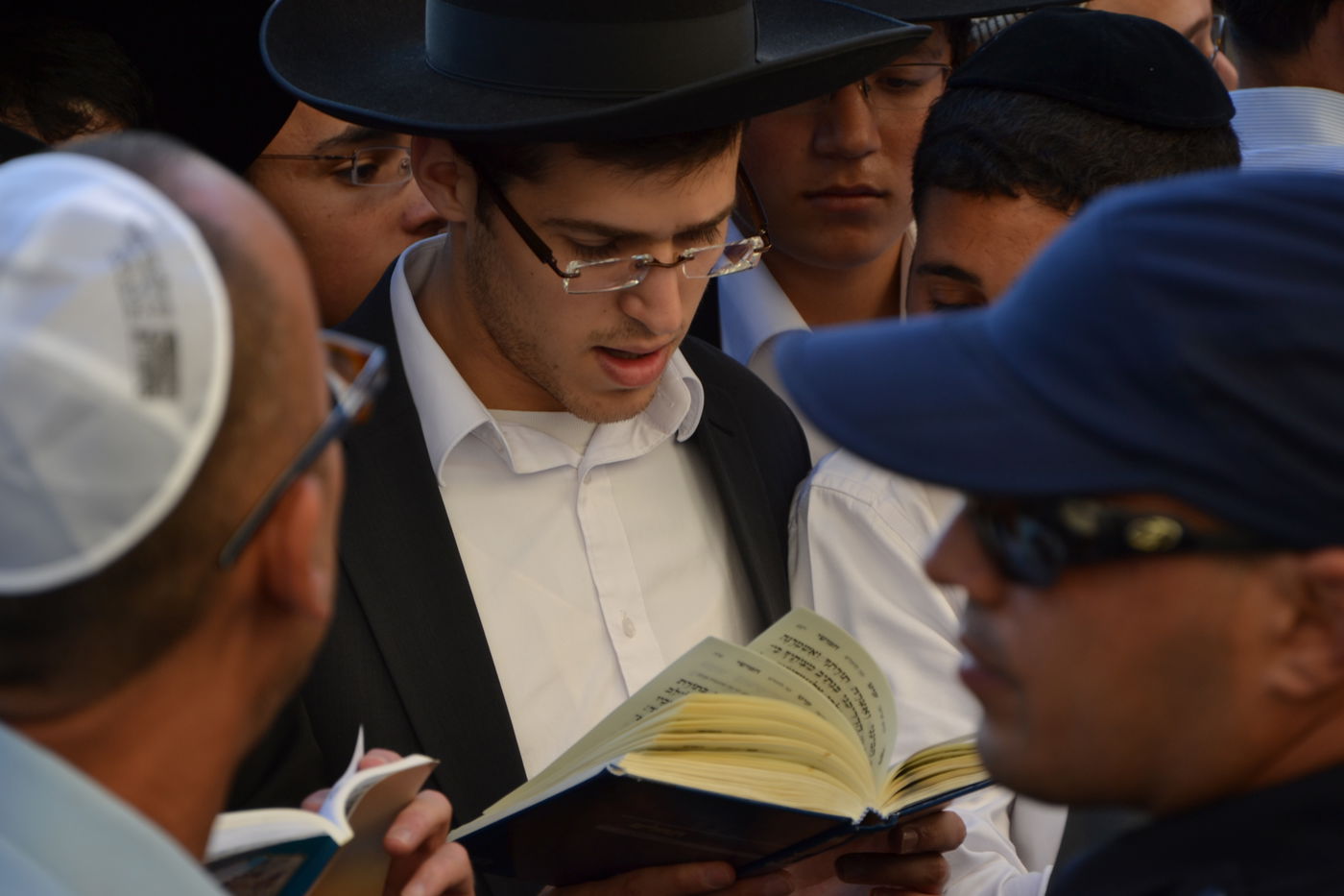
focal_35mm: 158
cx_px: 672
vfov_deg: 8.7
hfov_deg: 13.0
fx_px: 5879
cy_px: 448
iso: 125
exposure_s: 1/125
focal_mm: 105
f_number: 5.6
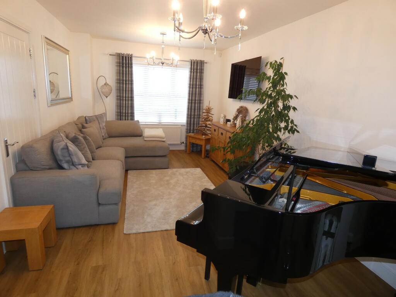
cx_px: 198
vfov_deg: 66.0
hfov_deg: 81.7
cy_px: 148
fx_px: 229
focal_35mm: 20
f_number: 2.8
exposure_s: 1/60
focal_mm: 3.6
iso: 320
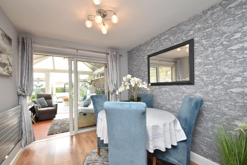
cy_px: 82
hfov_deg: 100.4
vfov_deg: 77.3
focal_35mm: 15
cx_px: 124
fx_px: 103
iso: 1000
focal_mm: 10
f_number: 10
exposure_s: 1/60
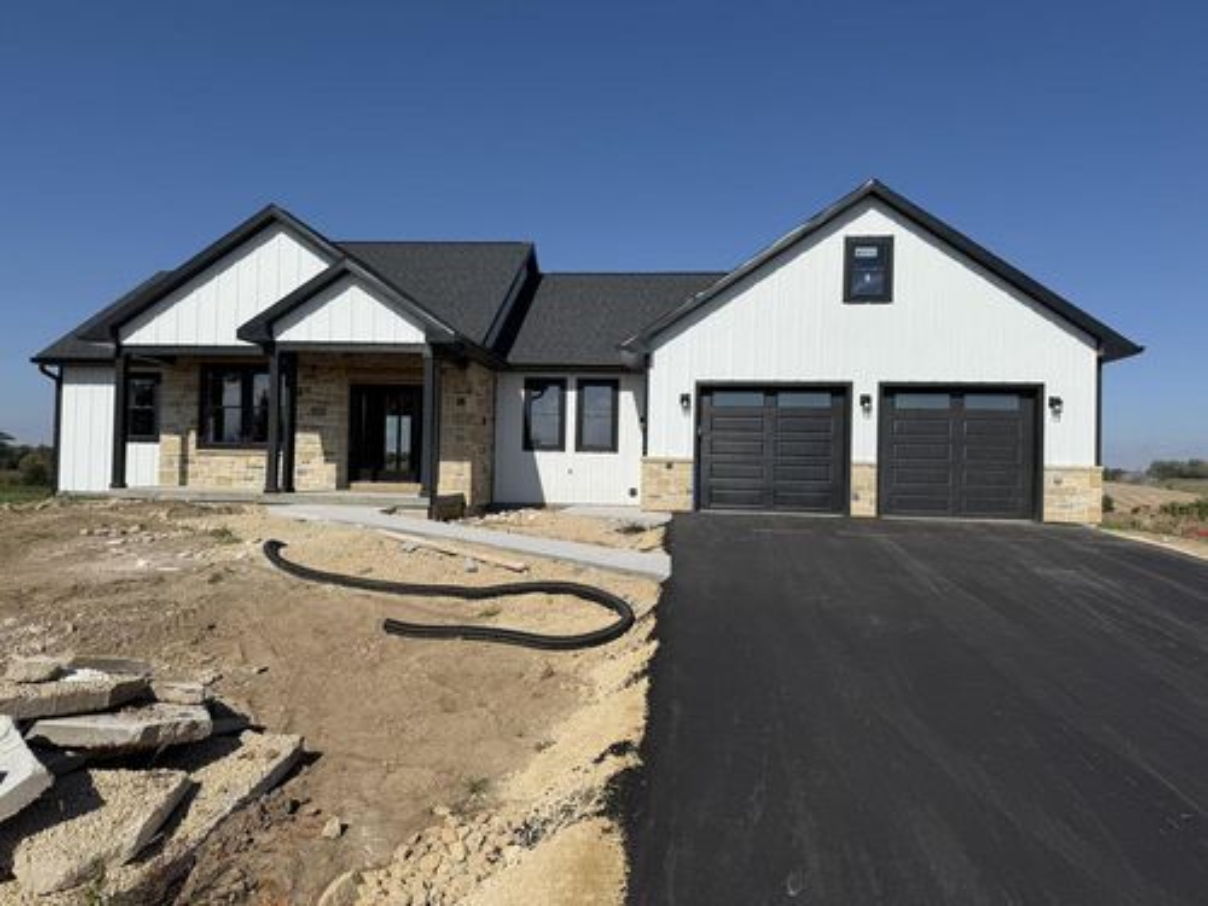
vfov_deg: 56.8
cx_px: 604
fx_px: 838
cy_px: 453
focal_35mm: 24
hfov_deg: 71.6
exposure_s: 1/9091
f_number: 1.78
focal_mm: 6.76
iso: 80
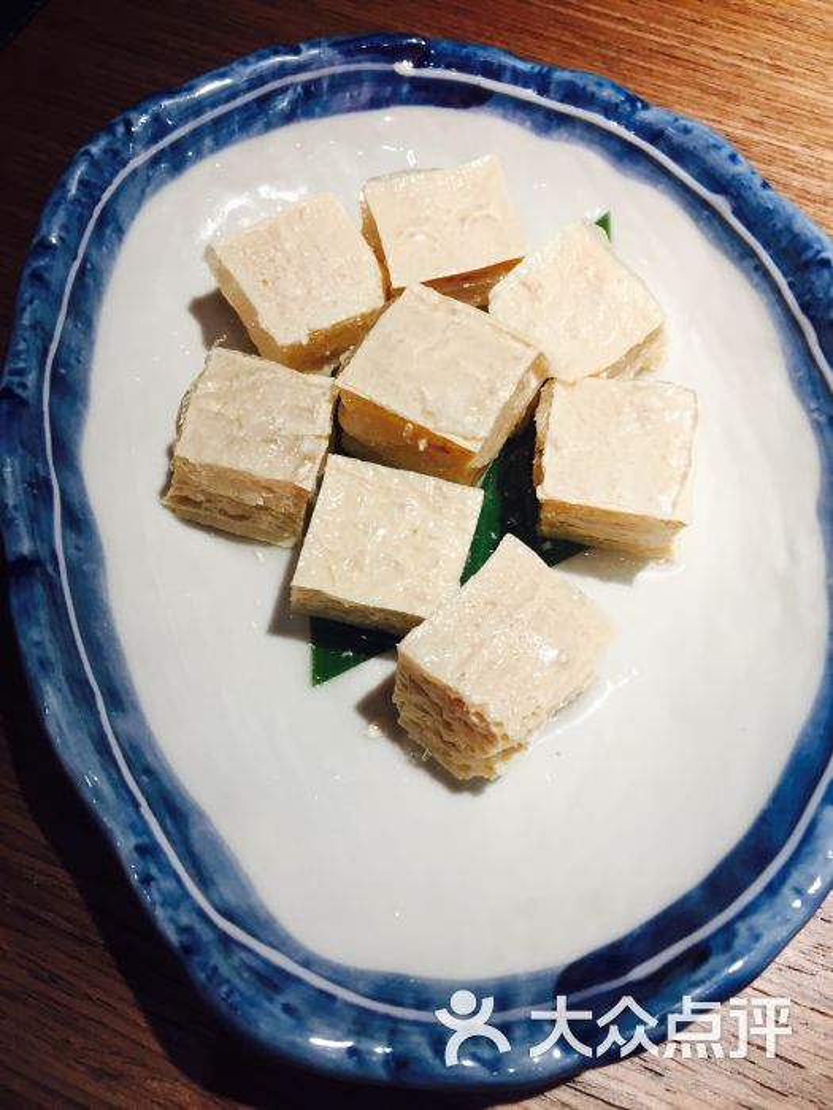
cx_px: 416
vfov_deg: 61.7
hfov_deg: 48.2
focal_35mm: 29
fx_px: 930
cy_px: 555
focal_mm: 4.15
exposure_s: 1/33
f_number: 2.2
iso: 80
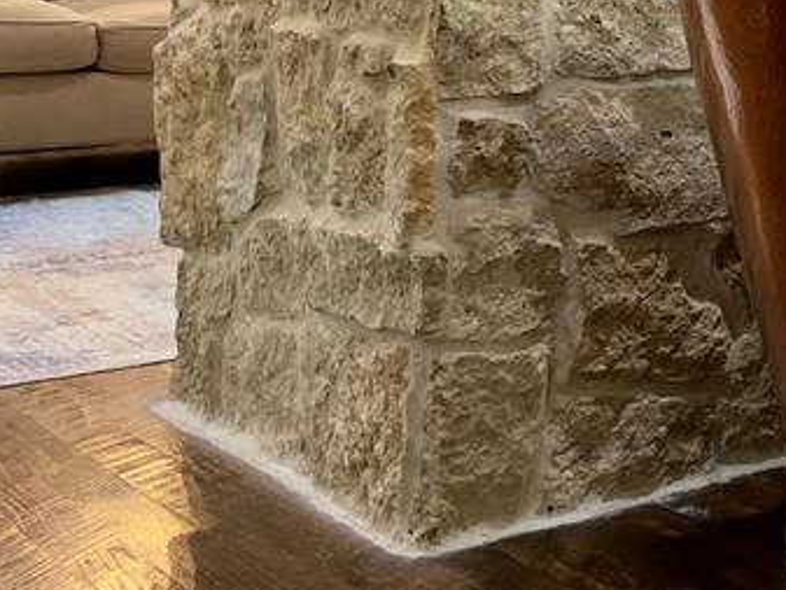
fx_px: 1794
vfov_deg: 18.2
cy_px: -9
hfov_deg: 21.6
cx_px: 1099
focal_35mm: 79
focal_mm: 5.7
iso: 250
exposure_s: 1/60
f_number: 1.5
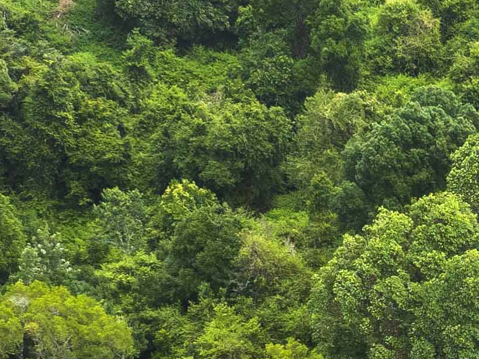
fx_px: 2157
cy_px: 371
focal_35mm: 156
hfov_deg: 12.0
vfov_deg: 9.4
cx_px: 742
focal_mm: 12.29
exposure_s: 1/160
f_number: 5.6
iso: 100
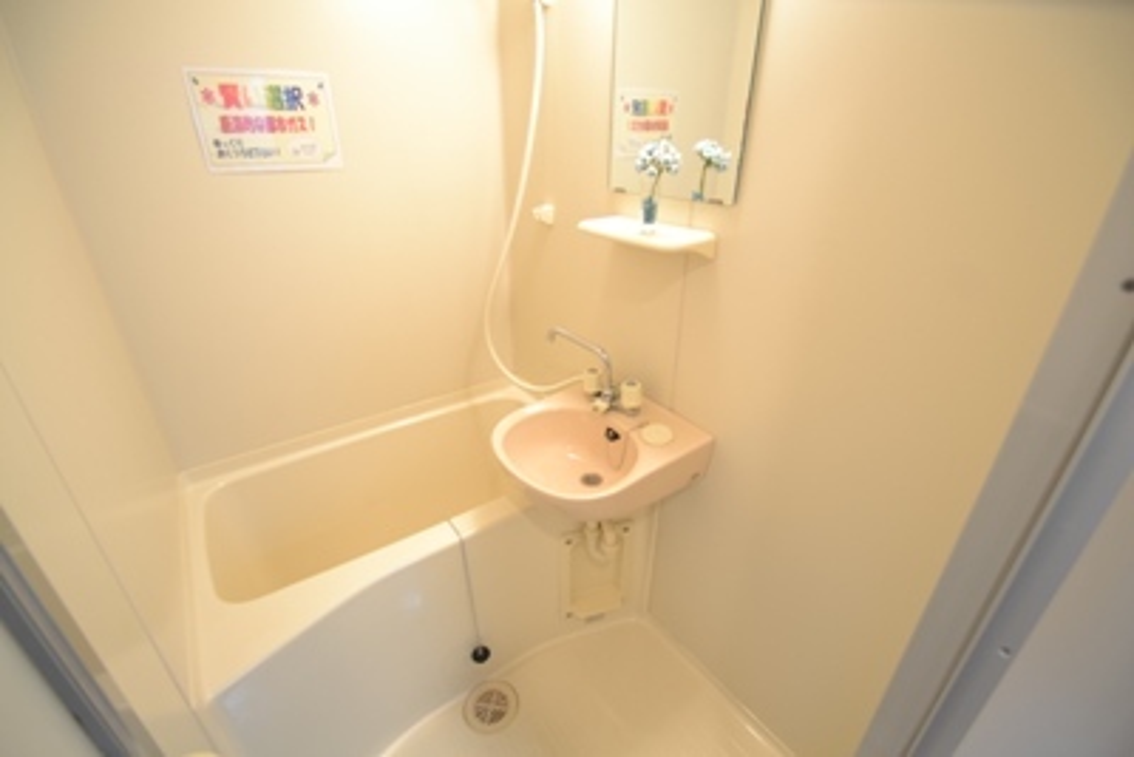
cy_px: 378
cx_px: 567
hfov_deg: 100.4
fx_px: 473
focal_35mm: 15
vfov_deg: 77.4
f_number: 3.5
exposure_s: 1/4
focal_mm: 10
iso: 100
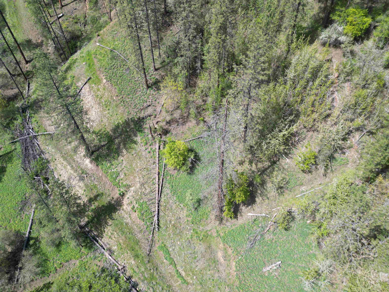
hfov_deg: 71.6
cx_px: 194
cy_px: 146
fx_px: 270
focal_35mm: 24
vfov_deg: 56.8
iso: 100
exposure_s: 1/1250
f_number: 1.7
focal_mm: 6.72
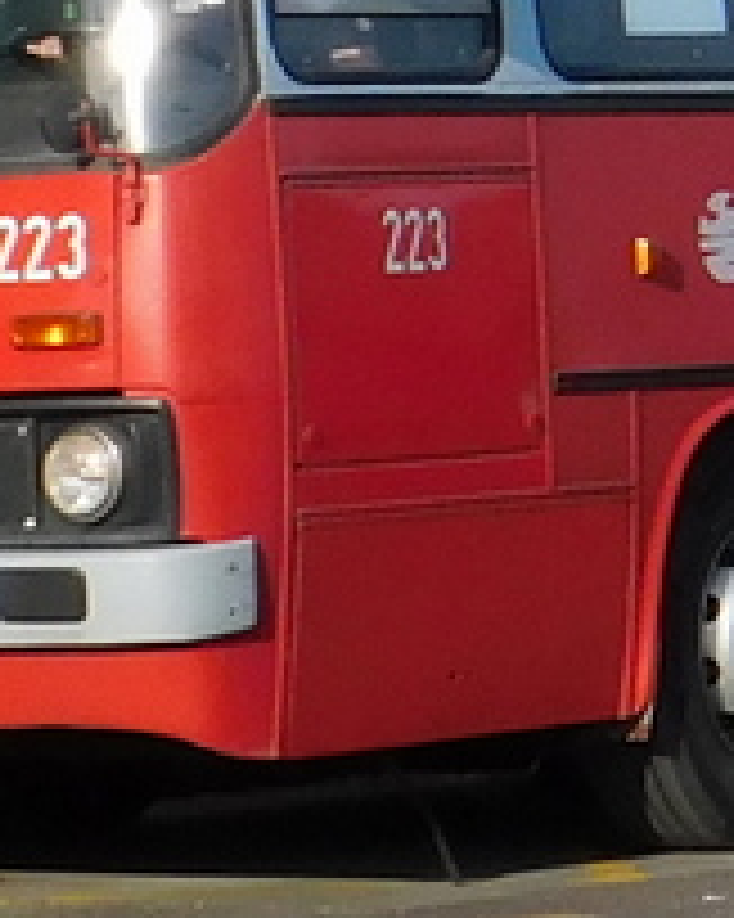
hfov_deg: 8.2
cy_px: 18
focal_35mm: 184
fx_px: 5000
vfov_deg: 10.4
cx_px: 1189
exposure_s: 1/1250
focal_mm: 7.1
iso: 125
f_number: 3.6
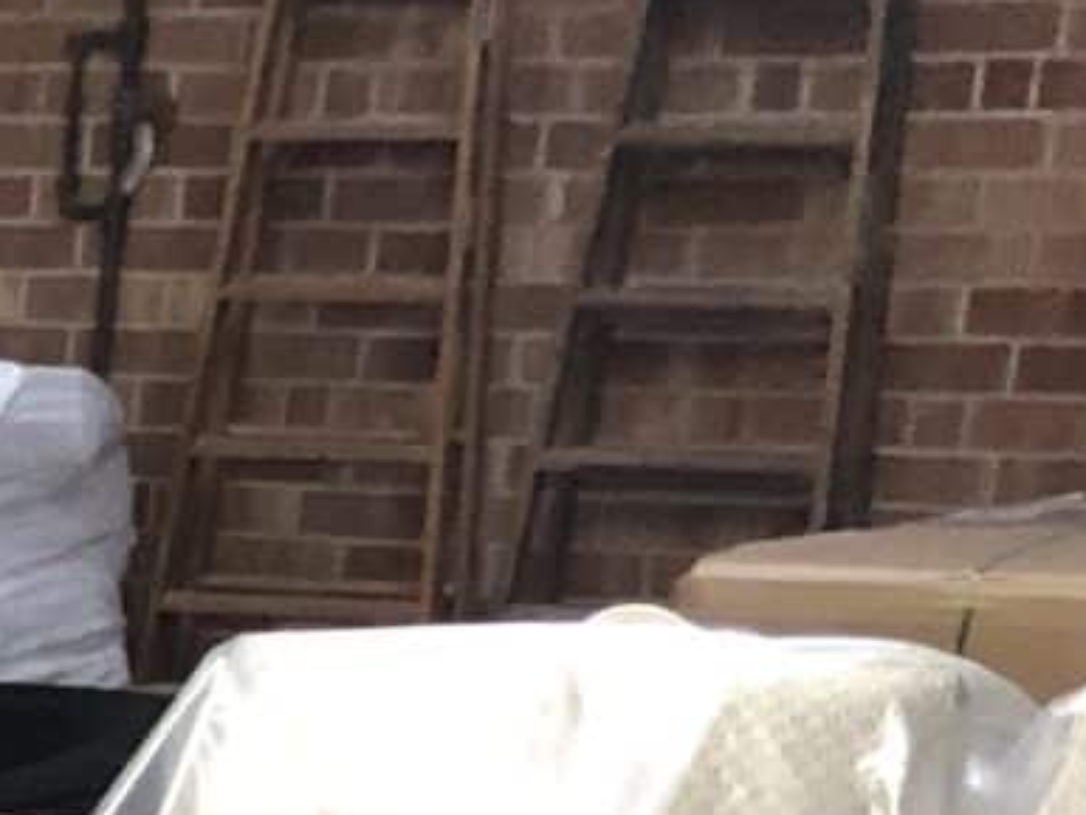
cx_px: -1904
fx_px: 5837
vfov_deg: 7.3
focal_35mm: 186
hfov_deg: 9.1
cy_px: 2160
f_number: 1.8
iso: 100
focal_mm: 3.99
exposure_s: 1/15
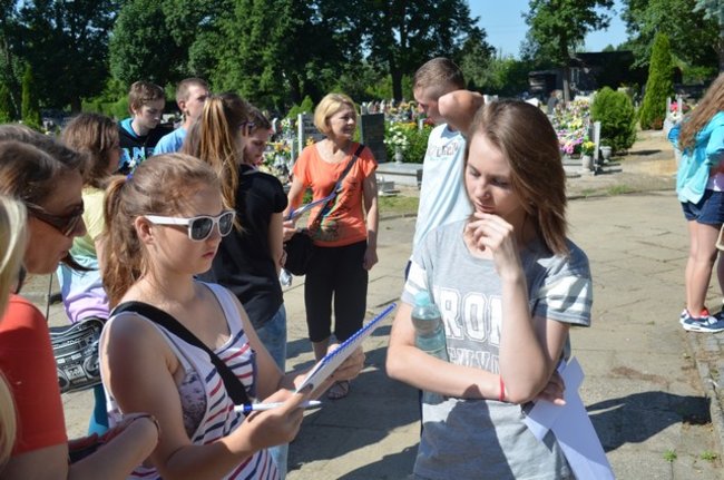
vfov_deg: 31.8
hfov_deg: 46.5
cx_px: 362
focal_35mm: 42
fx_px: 843
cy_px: 240
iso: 100
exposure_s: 1/250
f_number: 8
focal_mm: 28
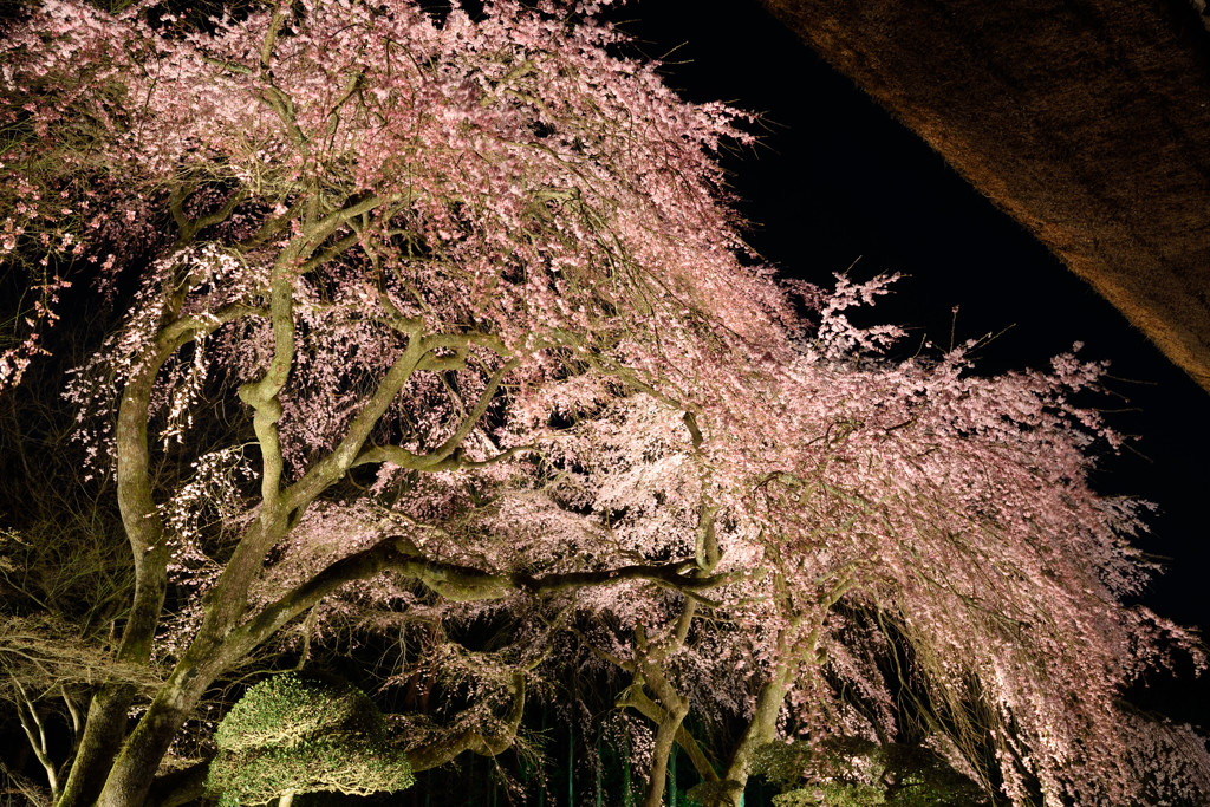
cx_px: 605
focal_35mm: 29
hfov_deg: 63.7
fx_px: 975
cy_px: 404
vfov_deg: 45.0
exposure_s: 10
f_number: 8
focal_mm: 29
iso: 100
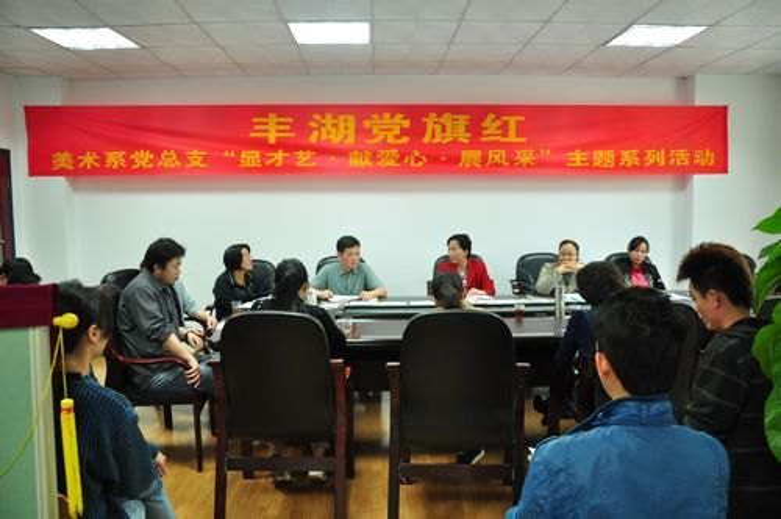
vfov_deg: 47.8
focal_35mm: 27
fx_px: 585
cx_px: 390
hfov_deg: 67.4
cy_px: 260
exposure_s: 1/30
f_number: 3.5
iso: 900
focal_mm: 18
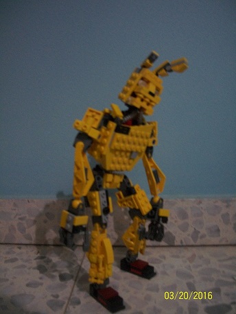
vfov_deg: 52.6
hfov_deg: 40.7
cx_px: 118
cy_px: 157
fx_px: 318
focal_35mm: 35
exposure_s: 1/8
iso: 320
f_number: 3.1
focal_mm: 6.3
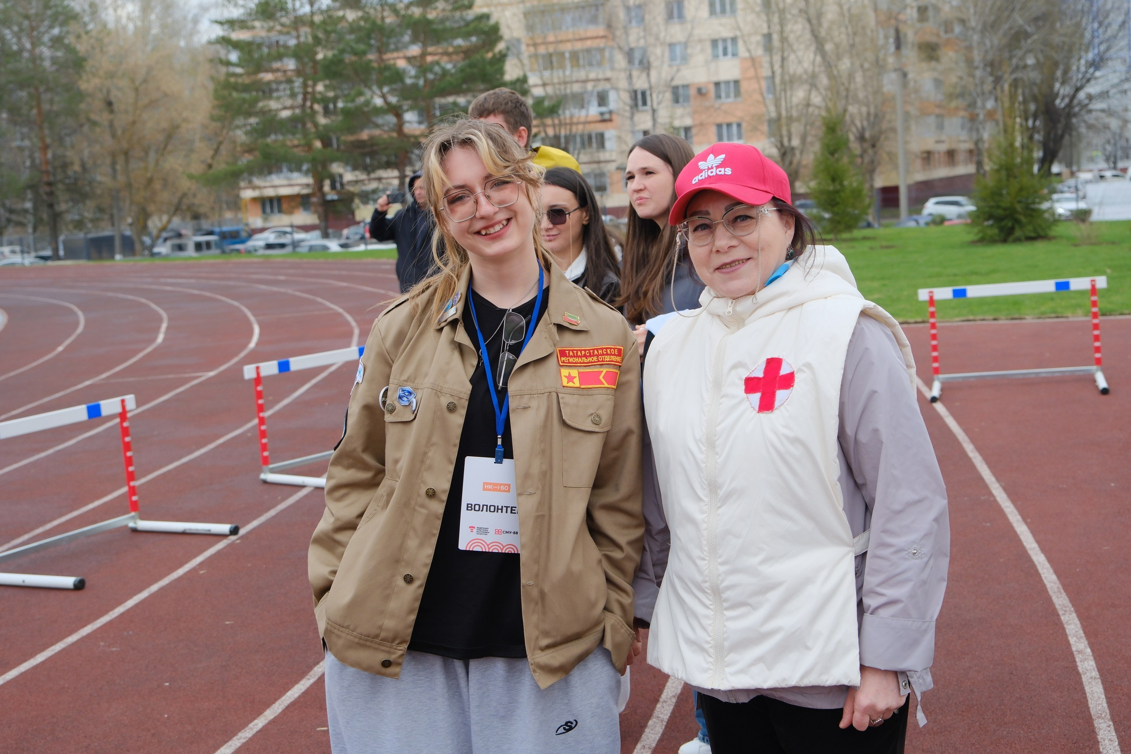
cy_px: 377
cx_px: 566
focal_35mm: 46
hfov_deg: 42.7
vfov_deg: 29.2
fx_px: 1445
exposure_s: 1/800
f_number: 4
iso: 400
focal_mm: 30.8
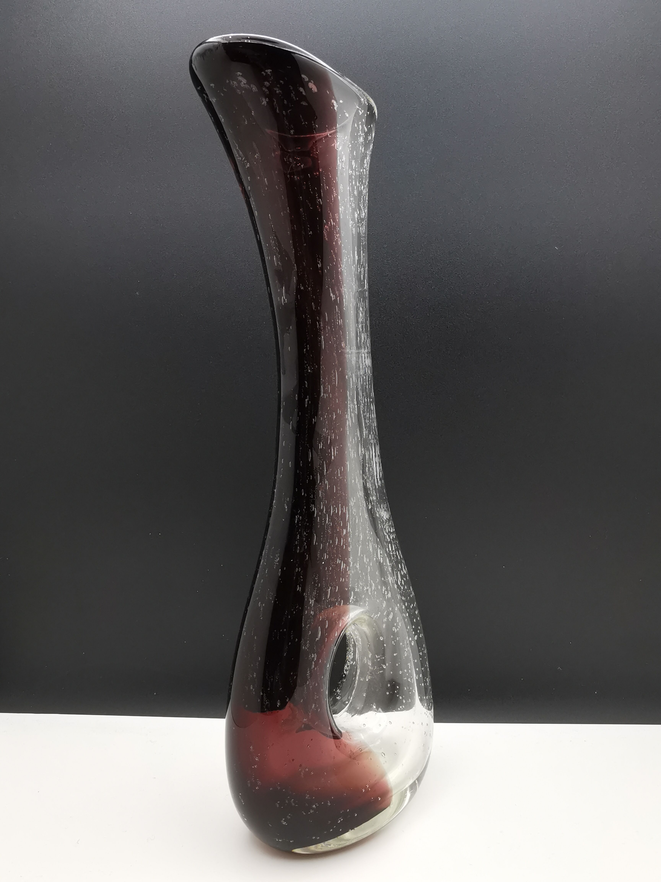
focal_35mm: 27
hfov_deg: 51.4
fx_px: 687
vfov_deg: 65.3
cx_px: 330
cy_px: 441
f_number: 2.2
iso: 50
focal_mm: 2.26
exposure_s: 1/100
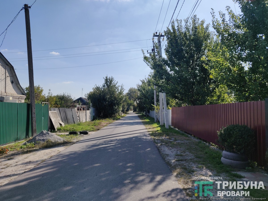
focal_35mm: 25
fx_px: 194
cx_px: 134
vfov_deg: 54.9
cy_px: 100
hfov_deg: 69.4
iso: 100
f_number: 1.7
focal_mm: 4.25
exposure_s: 1/3237
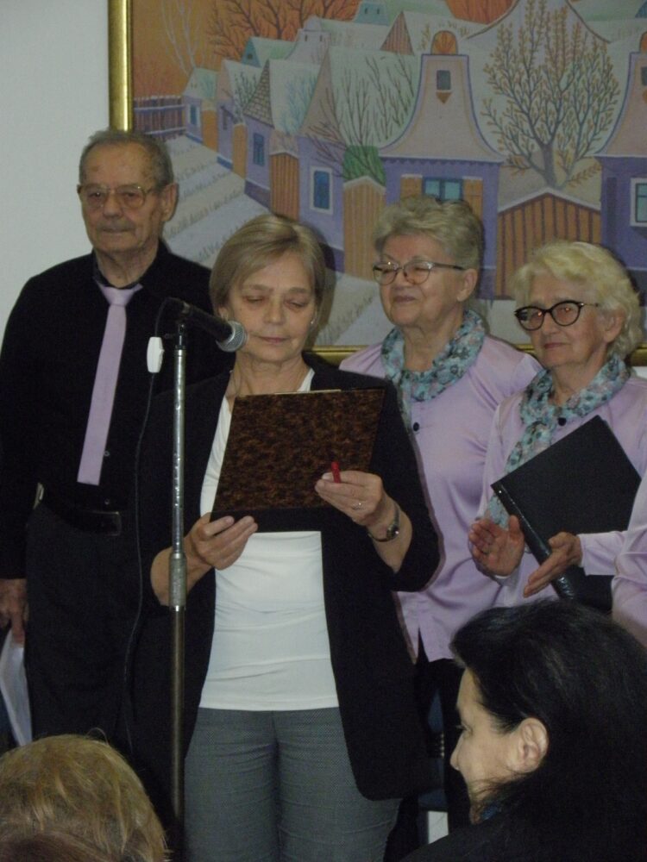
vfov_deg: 10.8
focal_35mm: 183
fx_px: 4561
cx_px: 324
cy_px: 431
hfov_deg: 8.1
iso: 800
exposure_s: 1/200
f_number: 4.5
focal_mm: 32.74
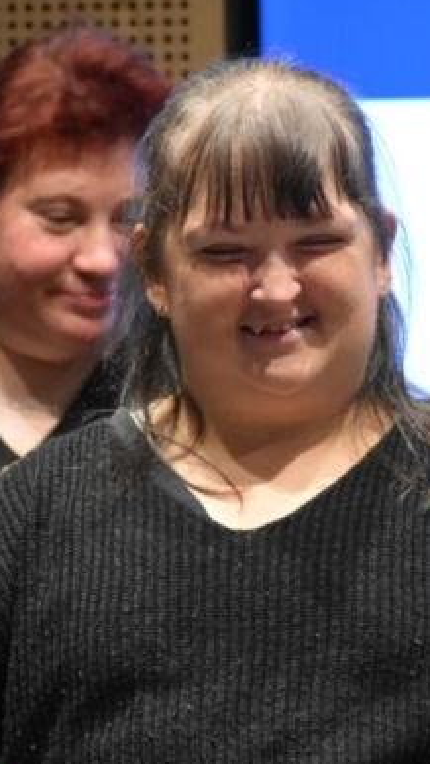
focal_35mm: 543
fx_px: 10999
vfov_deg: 4.0
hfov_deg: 2.2
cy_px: 395
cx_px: 300
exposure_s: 1/100
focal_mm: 210
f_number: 5.6
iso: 3200
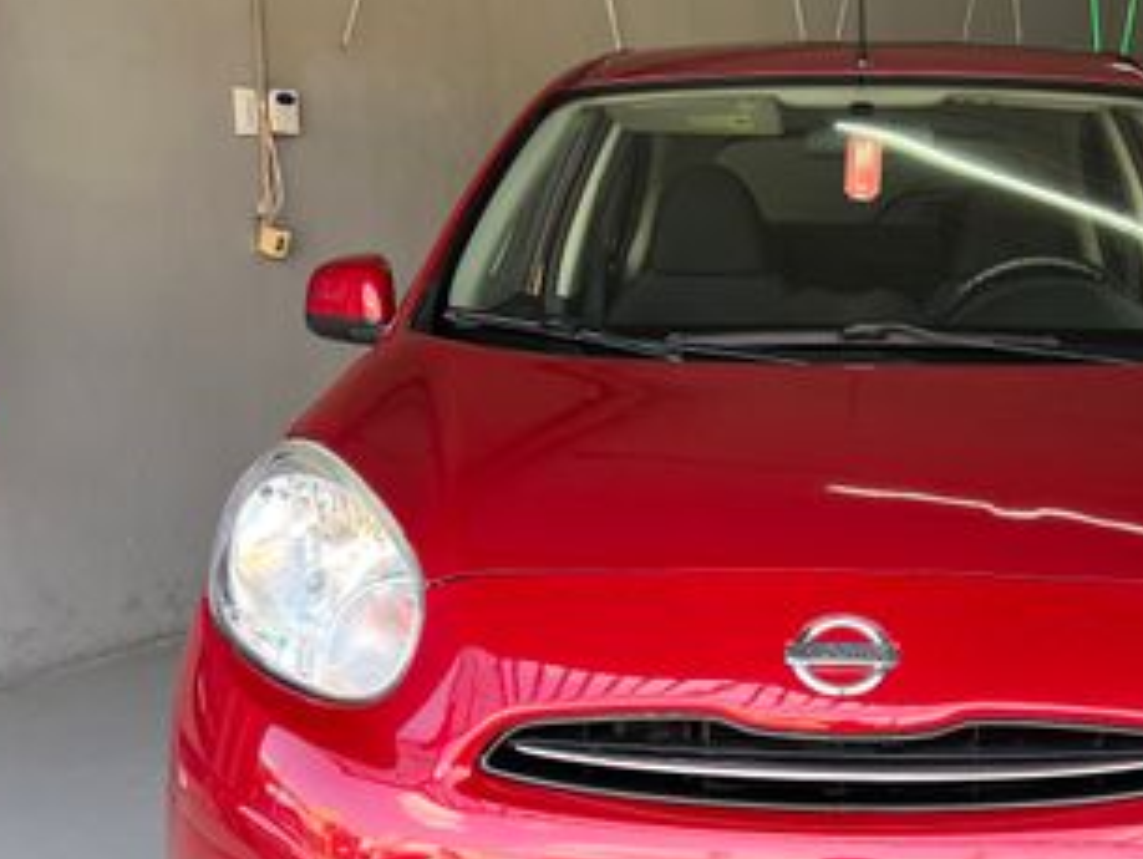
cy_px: 631
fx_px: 1322
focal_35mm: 40
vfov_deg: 35.3
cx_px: 826
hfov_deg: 45.5
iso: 50
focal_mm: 5.7
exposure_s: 1/120
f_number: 1.5
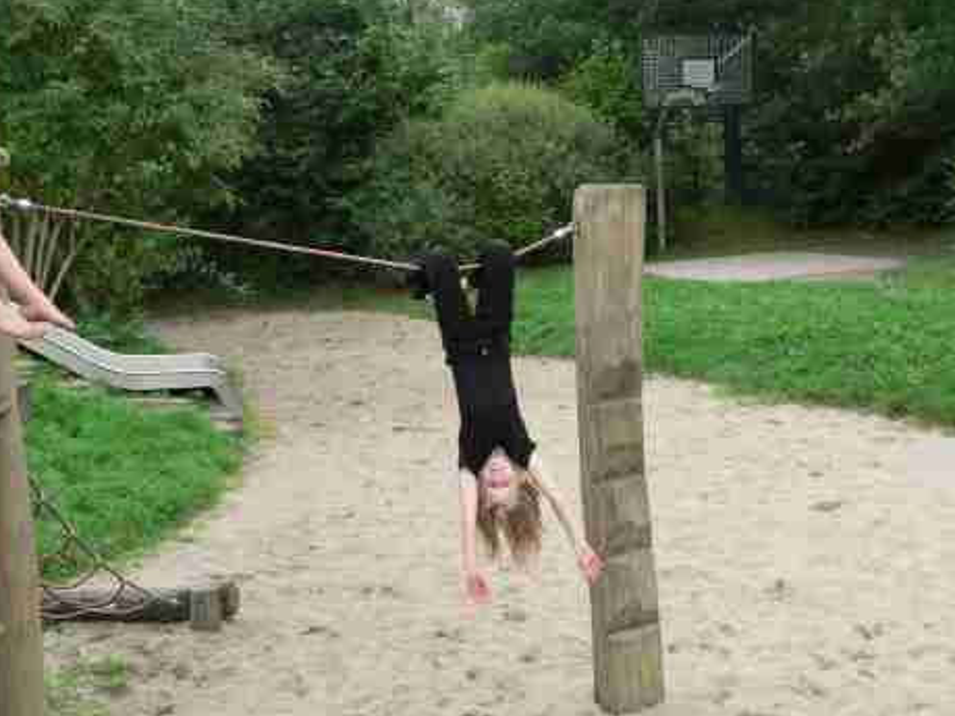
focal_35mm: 49
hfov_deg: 38.9
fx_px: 1352
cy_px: 363
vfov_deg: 29.7
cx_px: 475
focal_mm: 8
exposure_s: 1/160
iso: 200
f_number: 4
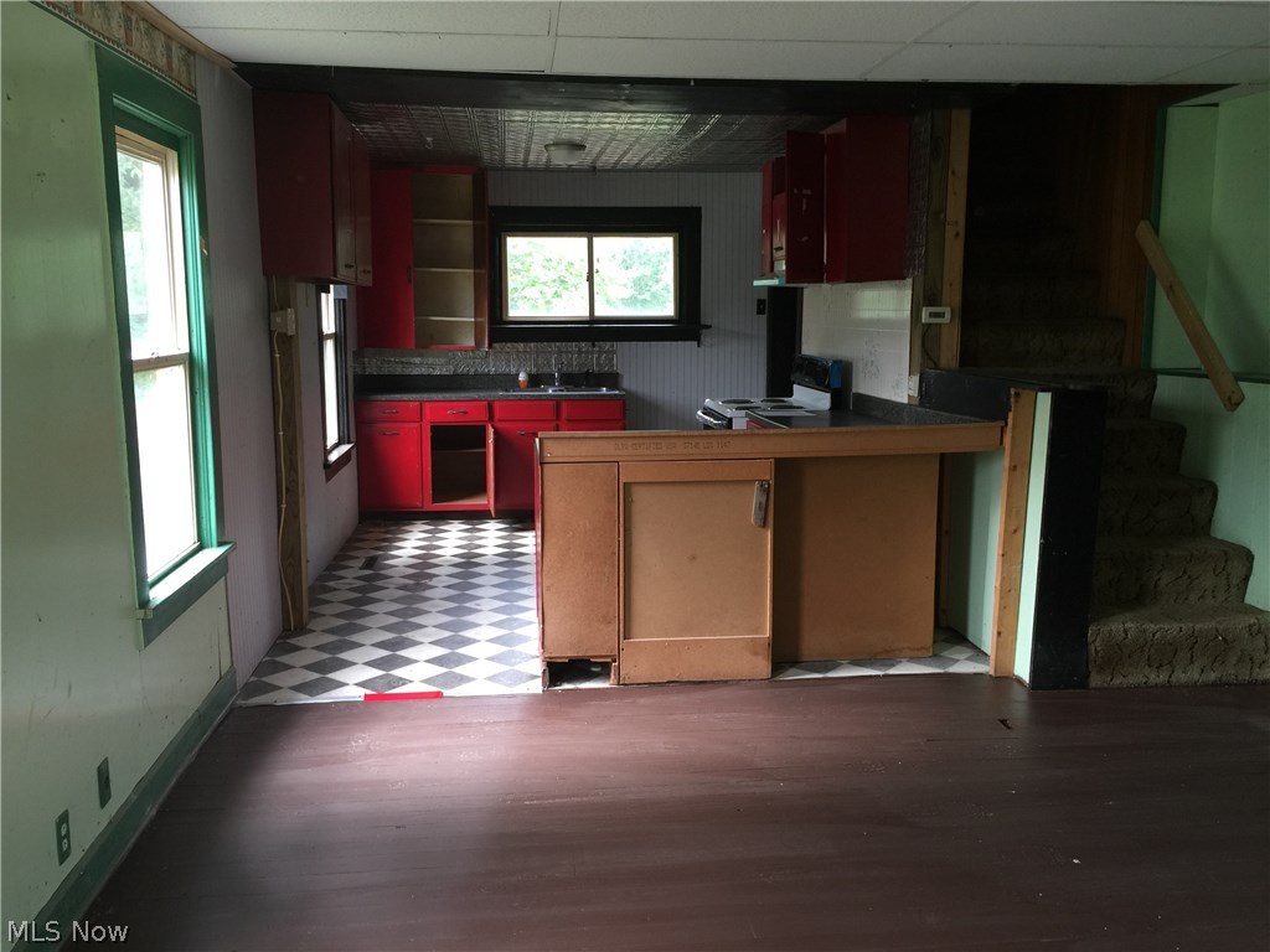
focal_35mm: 29
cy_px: 476
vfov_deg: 48.2
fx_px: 1064
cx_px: 635
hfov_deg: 61.7
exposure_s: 1/15
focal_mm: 4.15
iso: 32
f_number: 2.2
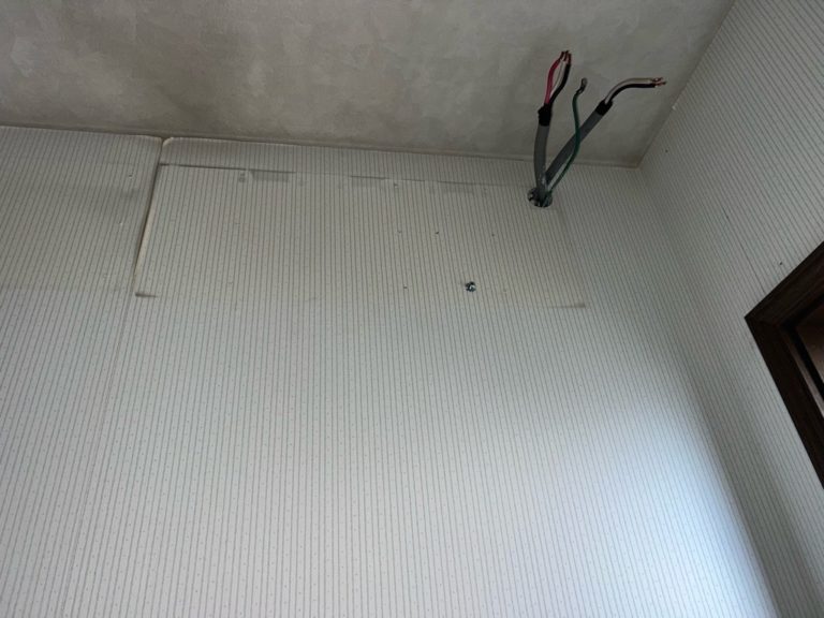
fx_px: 619
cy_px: 309
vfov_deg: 53.1
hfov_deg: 67.3
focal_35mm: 26
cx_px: 412
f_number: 1.5
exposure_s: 1/50
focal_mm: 5.7
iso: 64
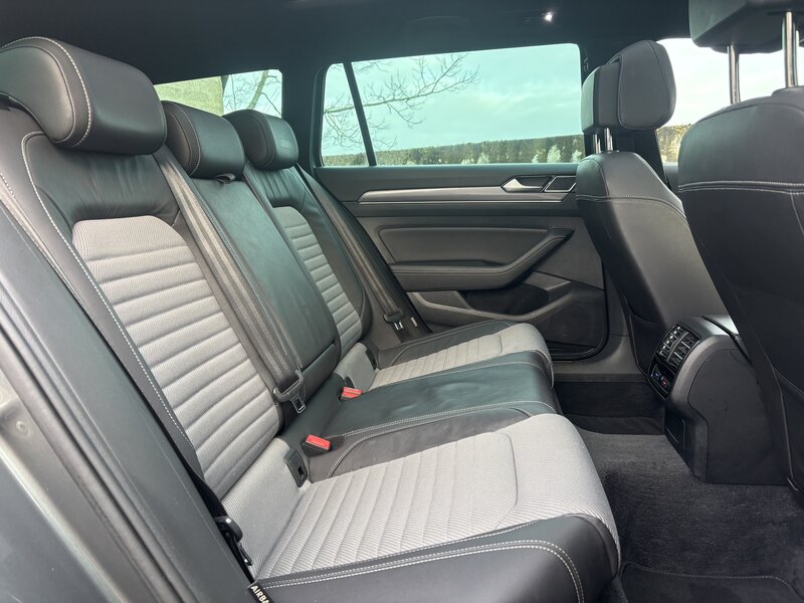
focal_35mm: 26
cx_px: 402
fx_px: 604
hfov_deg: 67.3
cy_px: 302
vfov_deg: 53.1
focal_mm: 5.96
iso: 125
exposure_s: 1/80
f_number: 1.6
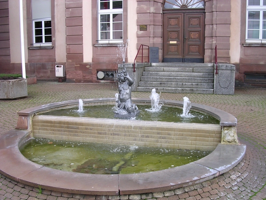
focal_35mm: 38
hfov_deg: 49.0
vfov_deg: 37.7
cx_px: 133
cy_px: 100
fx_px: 292
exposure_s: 1/85.3
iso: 100
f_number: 2.8
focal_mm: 5.8
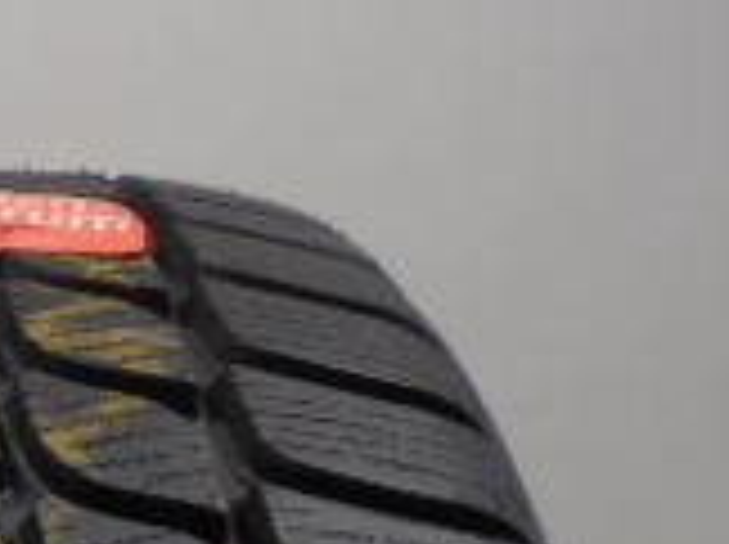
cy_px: 391
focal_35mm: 103
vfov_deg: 14.3
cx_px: -238
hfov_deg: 17.8
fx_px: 2166
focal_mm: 4.6
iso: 100
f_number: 3.5
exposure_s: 1/50
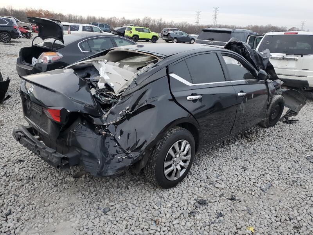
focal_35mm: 26
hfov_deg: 67.3
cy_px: 118
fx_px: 235
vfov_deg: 53.1
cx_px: 156
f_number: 1.5
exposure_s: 1/120
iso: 66
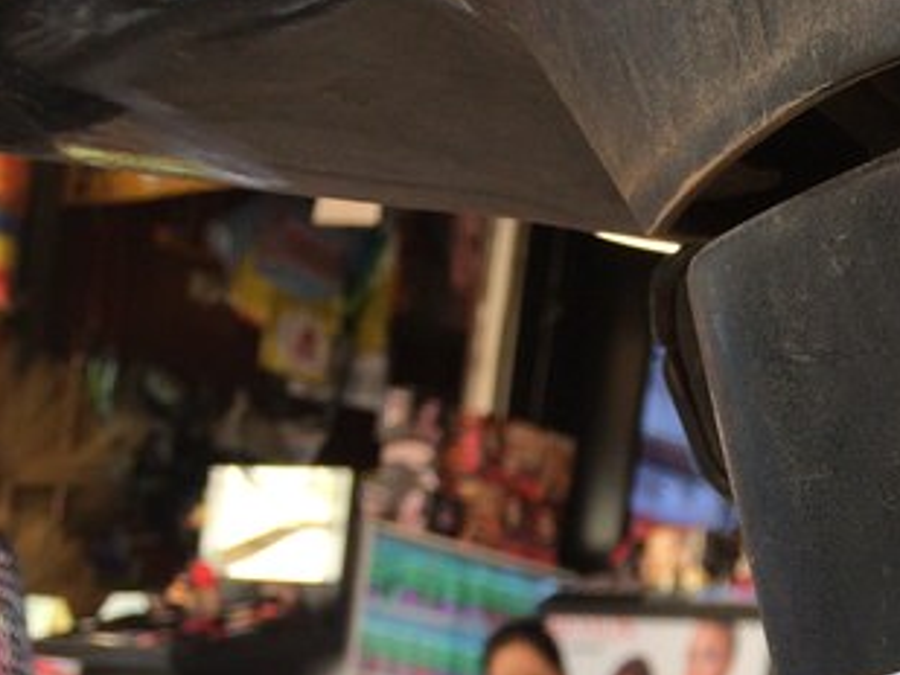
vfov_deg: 15.4
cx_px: 1116
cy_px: 963
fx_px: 2341
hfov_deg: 20.2
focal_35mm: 90
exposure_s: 1/210
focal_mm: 4.15
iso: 32
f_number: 2.2
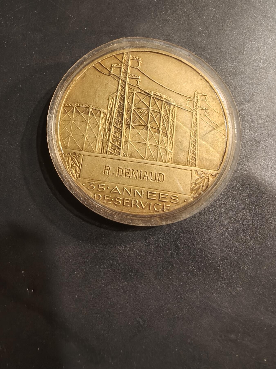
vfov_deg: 73.9
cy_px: 184
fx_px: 245
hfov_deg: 58.9
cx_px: 138
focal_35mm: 23
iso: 160
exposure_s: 1/100
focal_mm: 2.32
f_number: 2
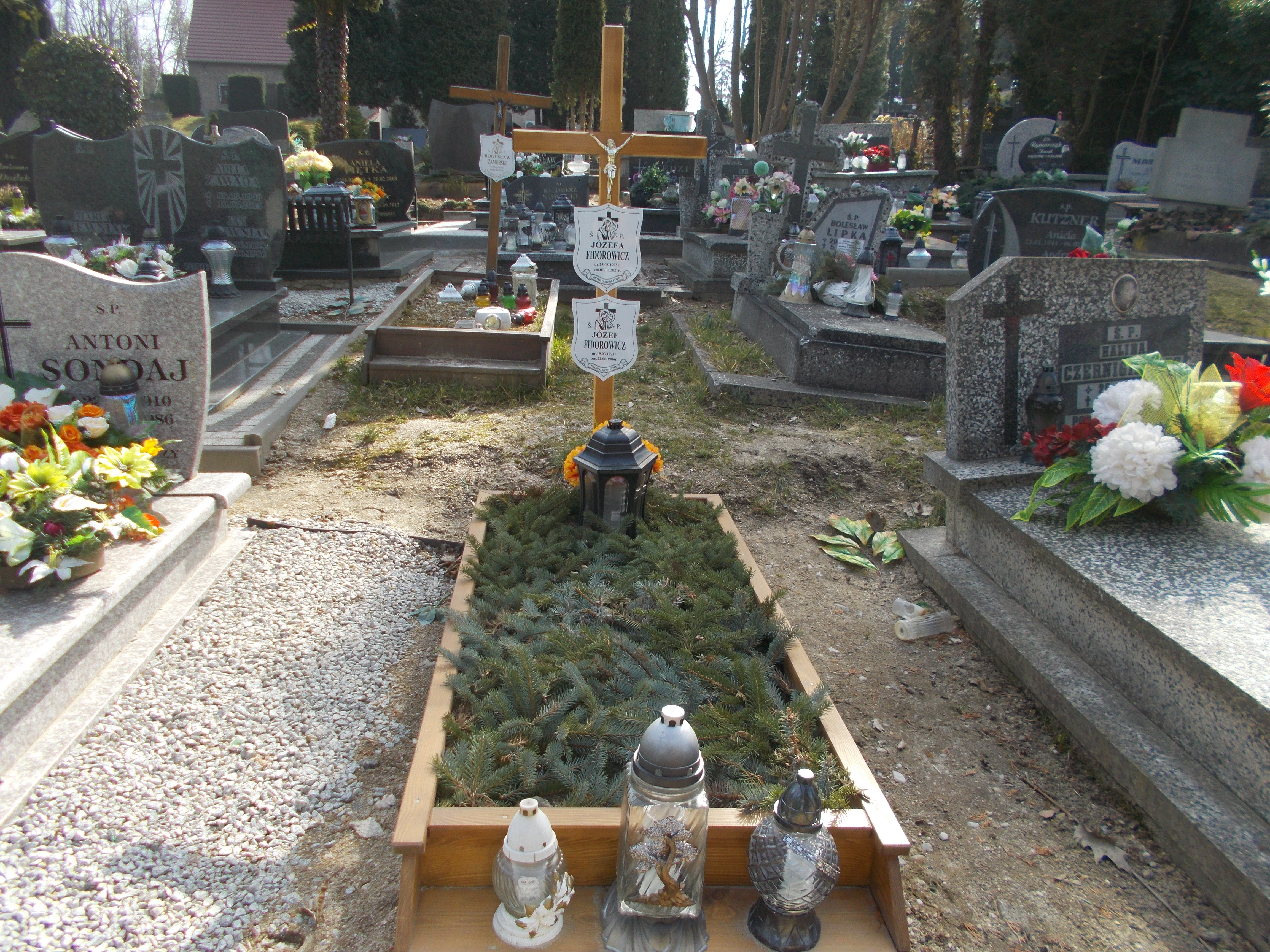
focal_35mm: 26
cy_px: 476
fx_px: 954
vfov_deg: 53.1
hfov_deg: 67.3
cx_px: 635
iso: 80
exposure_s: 1/500
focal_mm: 4.6
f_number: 3.2
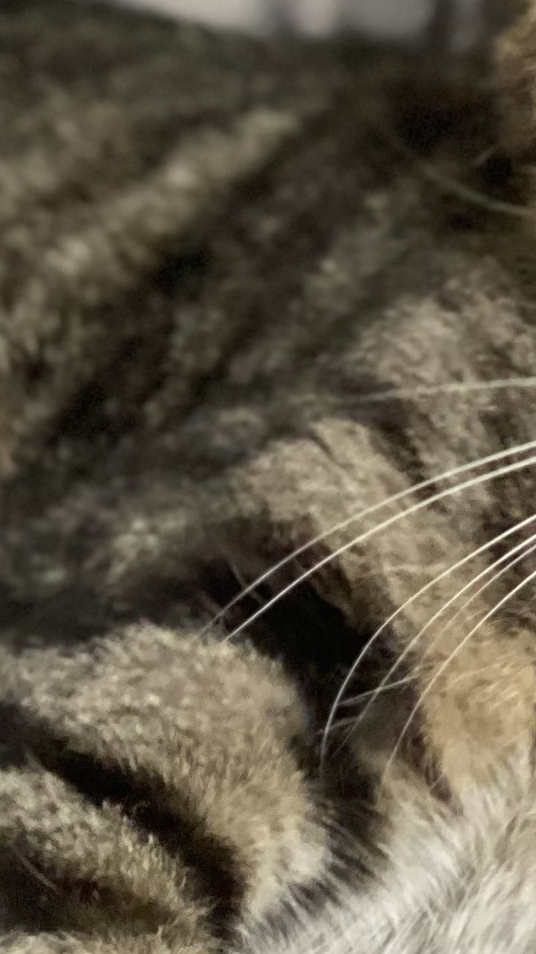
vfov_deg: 10.1
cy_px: 921
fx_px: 5382
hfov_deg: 5.7
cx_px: 490
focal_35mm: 213
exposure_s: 1/65
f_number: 2
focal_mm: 6
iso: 250
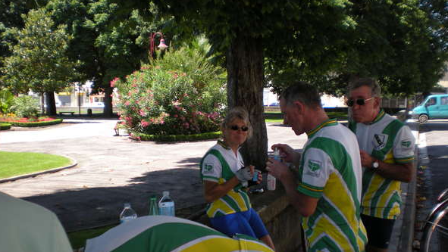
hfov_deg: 48.3
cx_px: 223
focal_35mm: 42
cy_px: 160
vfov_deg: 28.3
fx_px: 499
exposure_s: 1/263
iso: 77
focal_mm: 6.3
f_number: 3.1
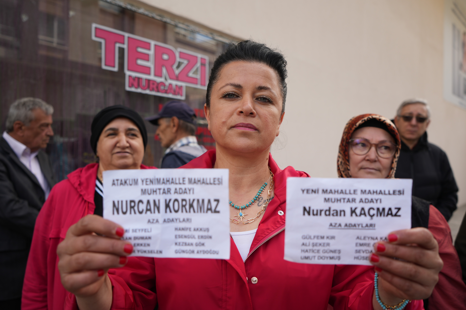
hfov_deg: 61.9
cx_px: 233
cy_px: 155
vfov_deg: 43.6
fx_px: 388
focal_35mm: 30
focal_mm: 30
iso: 160
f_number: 4
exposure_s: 1/500
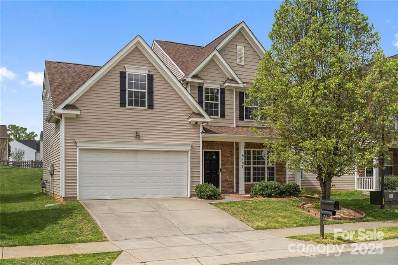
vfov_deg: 37.8
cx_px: 199
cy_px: 132
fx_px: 387
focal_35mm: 35
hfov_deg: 54.5
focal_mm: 35
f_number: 6.3
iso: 100
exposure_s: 1/160
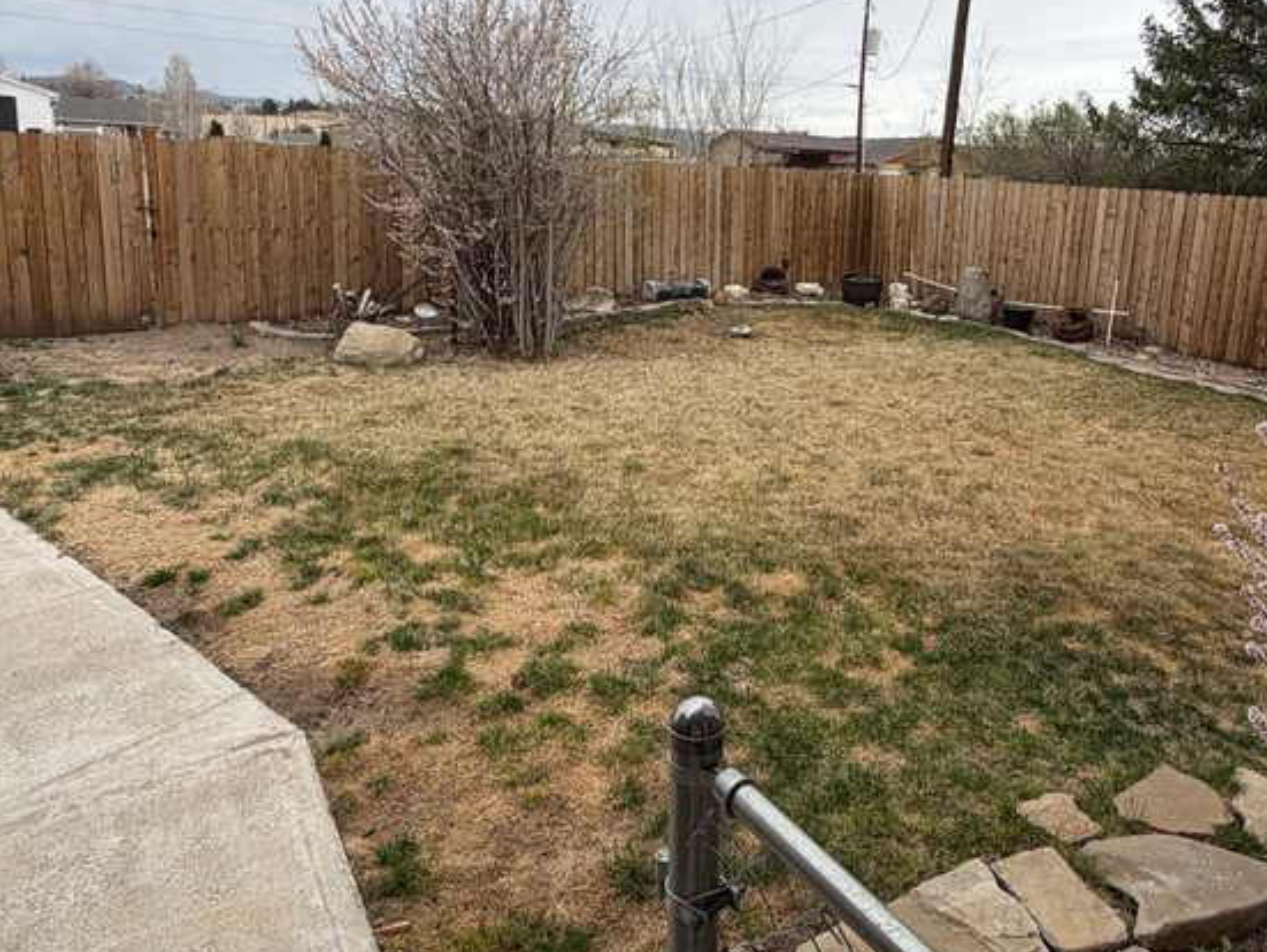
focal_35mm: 26
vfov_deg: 52.4
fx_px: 952
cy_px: 338
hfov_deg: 66.5
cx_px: 770
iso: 25
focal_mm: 2.22
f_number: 2.2
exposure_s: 1/770
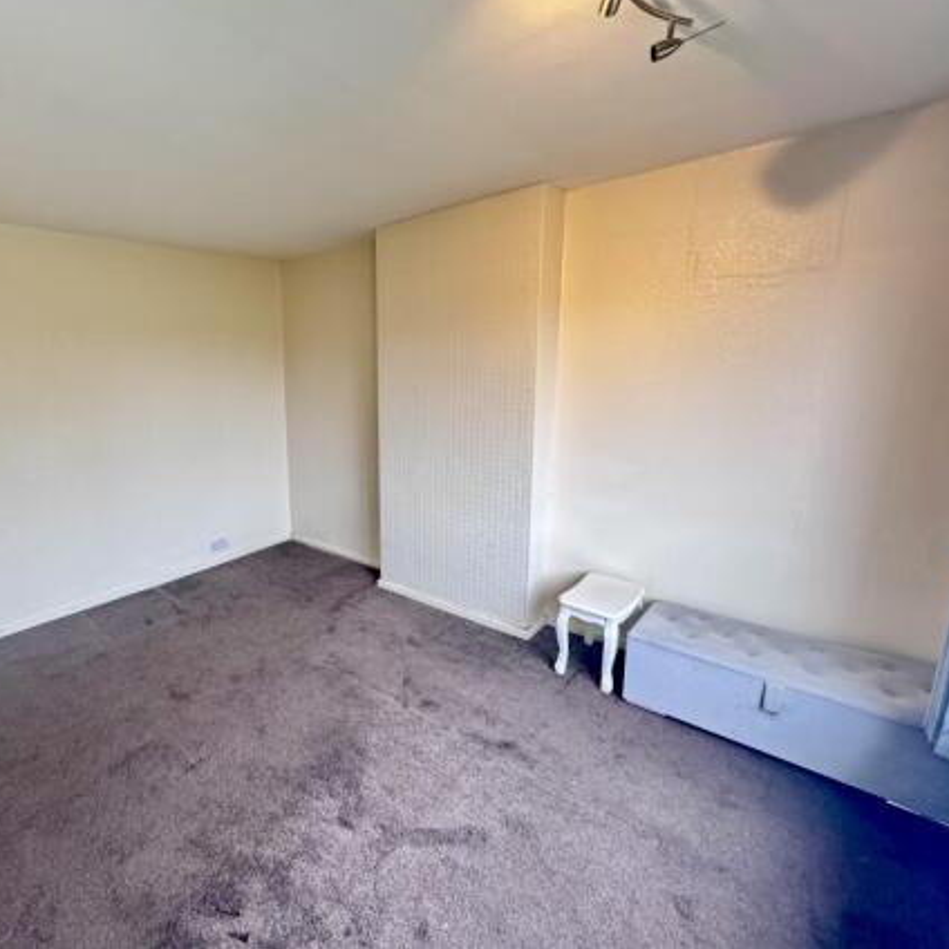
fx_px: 527
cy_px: 462
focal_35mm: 17
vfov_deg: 84.0
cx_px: 330
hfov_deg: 81.6
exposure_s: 1/65
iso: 320
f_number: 2.2
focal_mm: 2.22
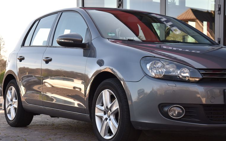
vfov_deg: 16.5
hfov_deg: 26.0
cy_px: 77
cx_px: 147
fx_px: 486
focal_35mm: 79
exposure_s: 1/250
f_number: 8
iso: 500
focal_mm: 58
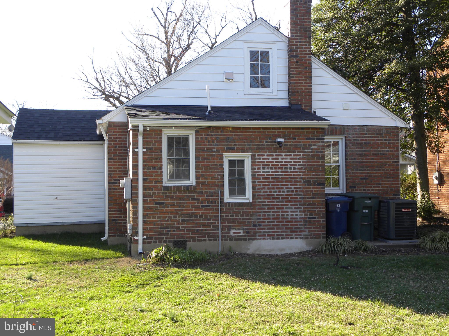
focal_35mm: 46
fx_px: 597
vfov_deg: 31.5
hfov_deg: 41.2
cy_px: 168
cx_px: 224
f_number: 3.5
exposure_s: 1/140
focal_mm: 8.2
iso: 64
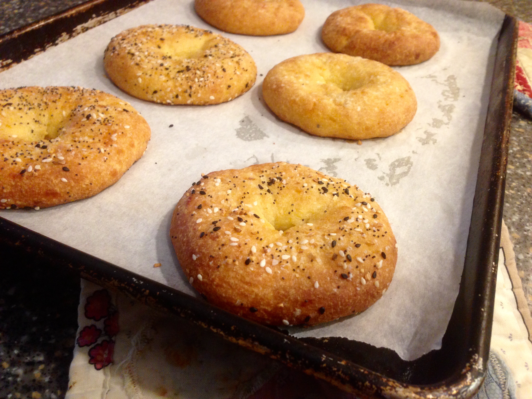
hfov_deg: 55.4
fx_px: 507
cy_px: 200
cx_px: 266
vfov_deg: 42.9
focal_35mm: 33
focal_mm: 4.12
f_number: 2.4
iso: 160
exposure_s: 1/20
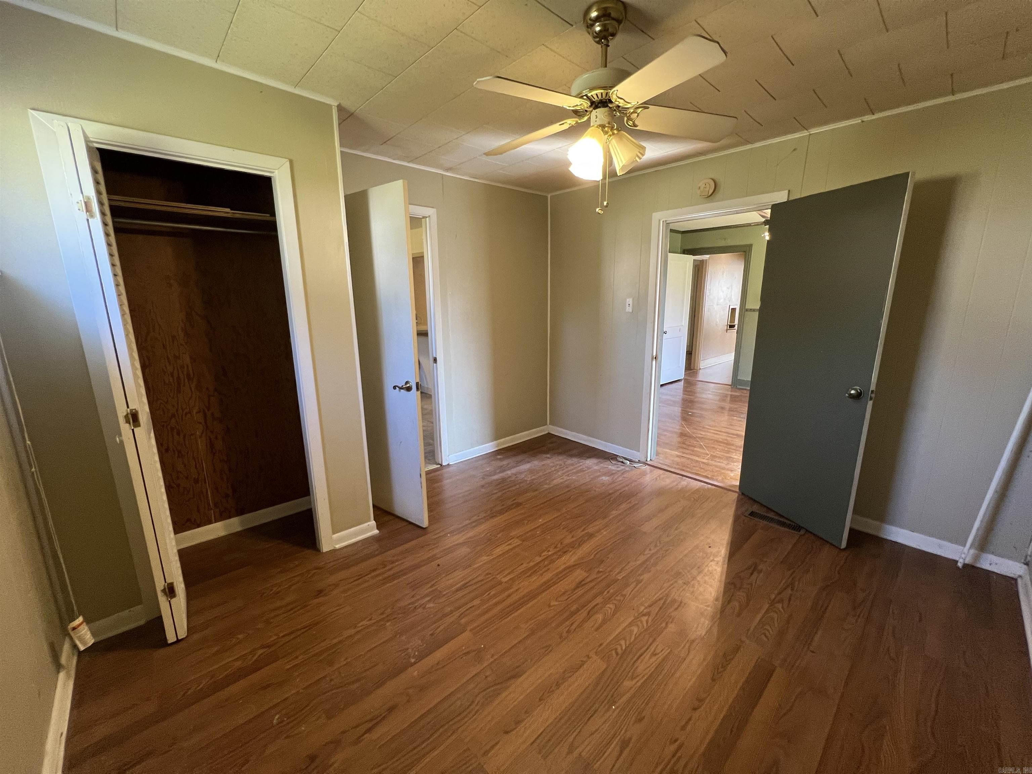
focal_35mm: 13
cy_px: 387
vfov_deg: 89.9
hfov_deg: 106.2
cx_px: 516
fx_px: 388
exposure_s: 1/60
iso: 250
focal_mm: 1.57
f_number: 1.8
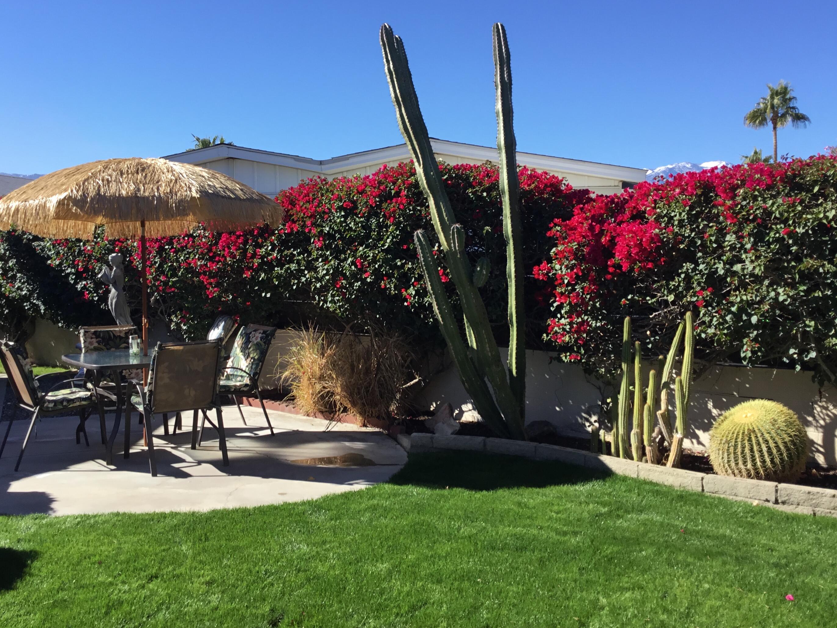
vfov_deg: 41.8
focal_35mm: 34
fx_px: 822
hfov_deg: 53.9
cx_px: 385
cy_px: 295
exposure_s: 1/721
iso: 25
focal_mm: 3.3
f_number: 2.4
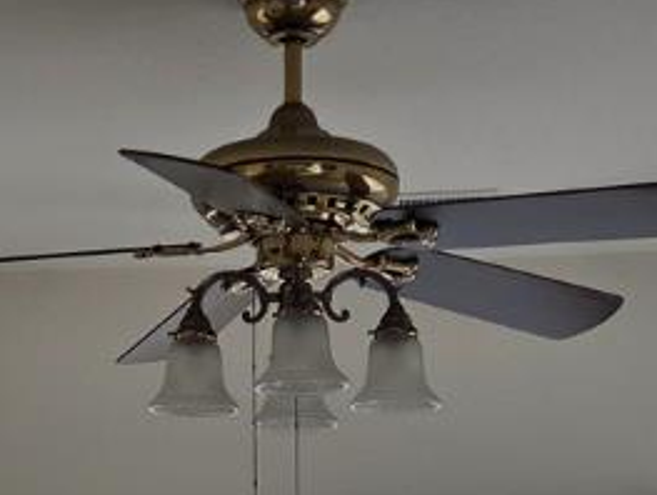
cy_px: 871
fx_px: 2490
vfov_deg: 10.7
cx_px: 272
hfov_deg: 15.0
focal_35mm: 131
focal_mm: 5.4
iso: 80
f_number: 1.8
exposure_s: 1/180
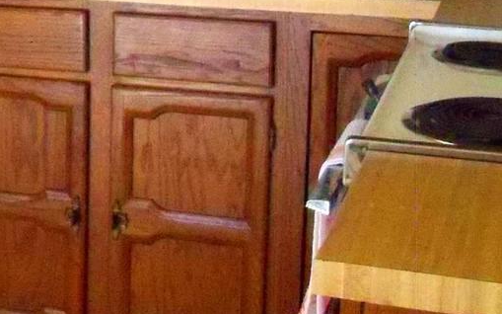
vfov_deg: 12.1
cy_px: -96
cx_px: -144
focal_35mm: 105
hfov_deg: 18.5
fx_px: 1436
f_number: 3.5
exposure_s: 1/80
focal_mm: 6.2
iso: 1600
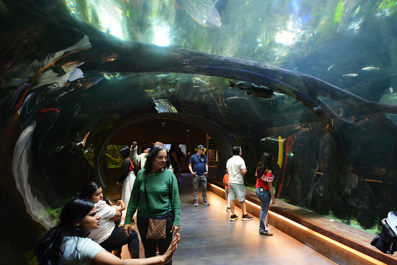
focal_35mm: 15
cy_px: 132
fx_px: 165
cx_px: 198
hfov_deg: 100.4
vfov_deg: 77.4
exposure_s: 1/30
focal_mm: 10
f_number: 4.5
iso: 1250
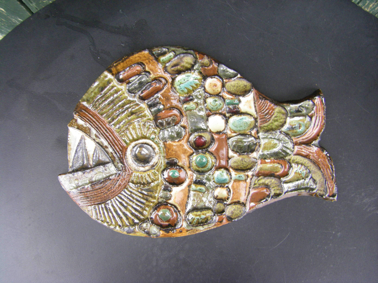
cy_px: 142
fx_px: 415
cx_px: 189
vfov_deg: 37.7
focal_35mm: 38
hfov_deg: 49.0
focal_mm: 6.3
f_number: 3.5
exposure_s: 1/50
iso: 250
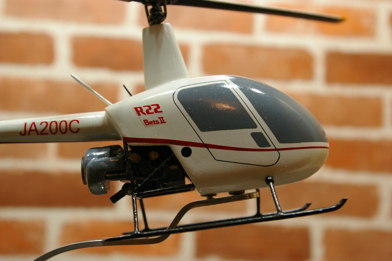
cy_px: 130
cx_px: 196
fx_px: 572
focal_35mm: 52
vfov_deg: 25.8
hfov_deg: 37.9
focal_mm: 35
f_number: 5.6
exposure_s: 1/30
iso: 800
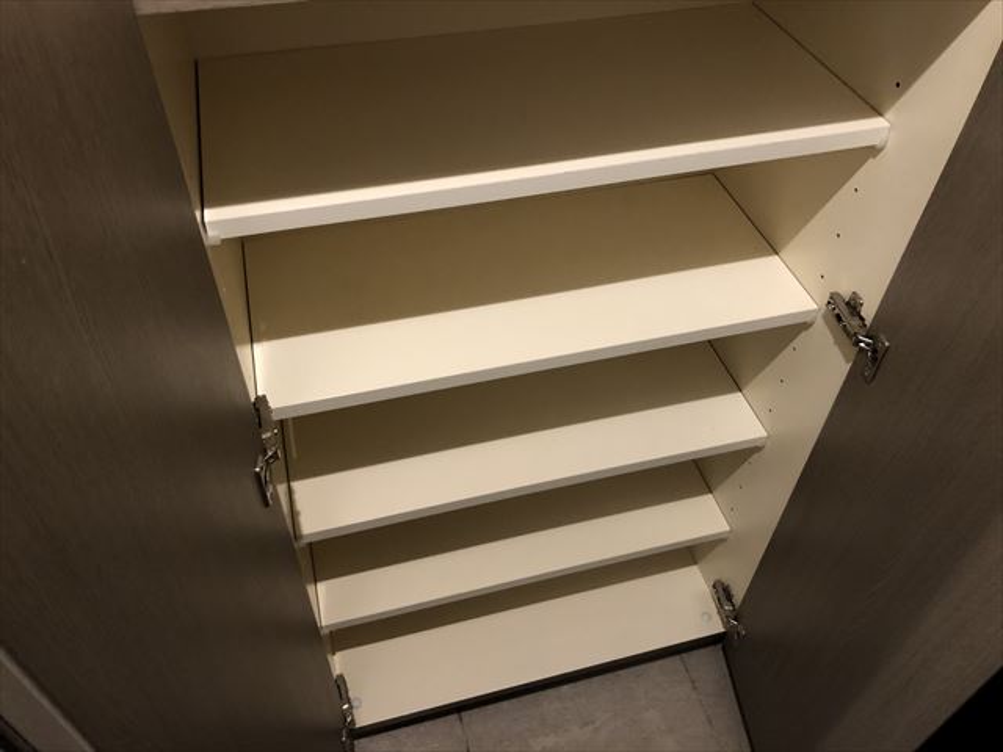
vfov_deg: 49.7
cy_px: 376
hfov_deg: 63.4
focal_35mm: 28
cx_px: 502
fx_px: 811
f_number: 1.8
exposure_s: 1/7
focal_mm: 3.99
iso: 100
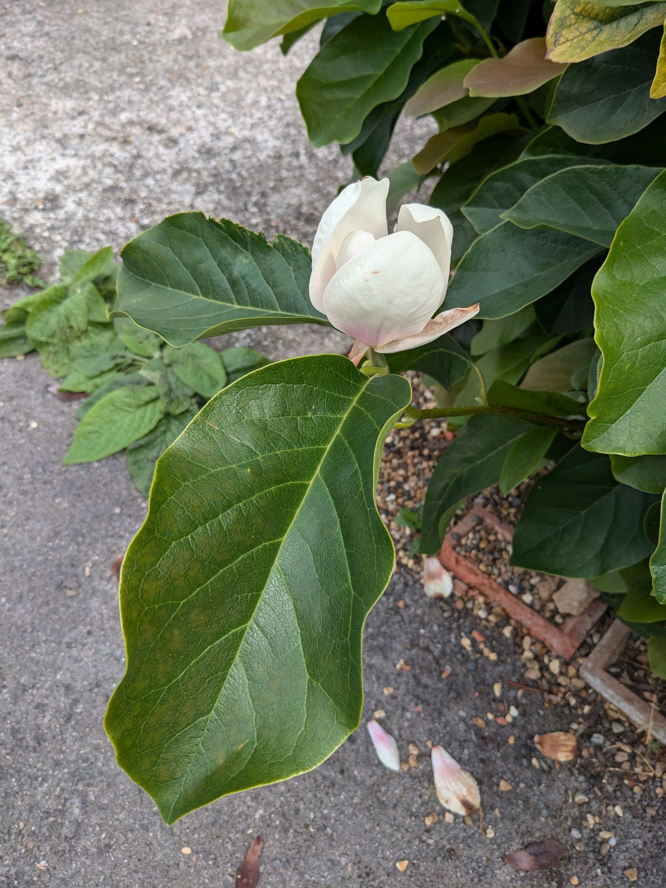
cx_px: 333
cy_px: 444
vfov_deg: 65.3
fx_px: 693
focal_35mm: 27
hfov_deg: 51.4
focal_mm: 4.38
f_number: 1.73
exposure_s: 1/1560
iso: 42
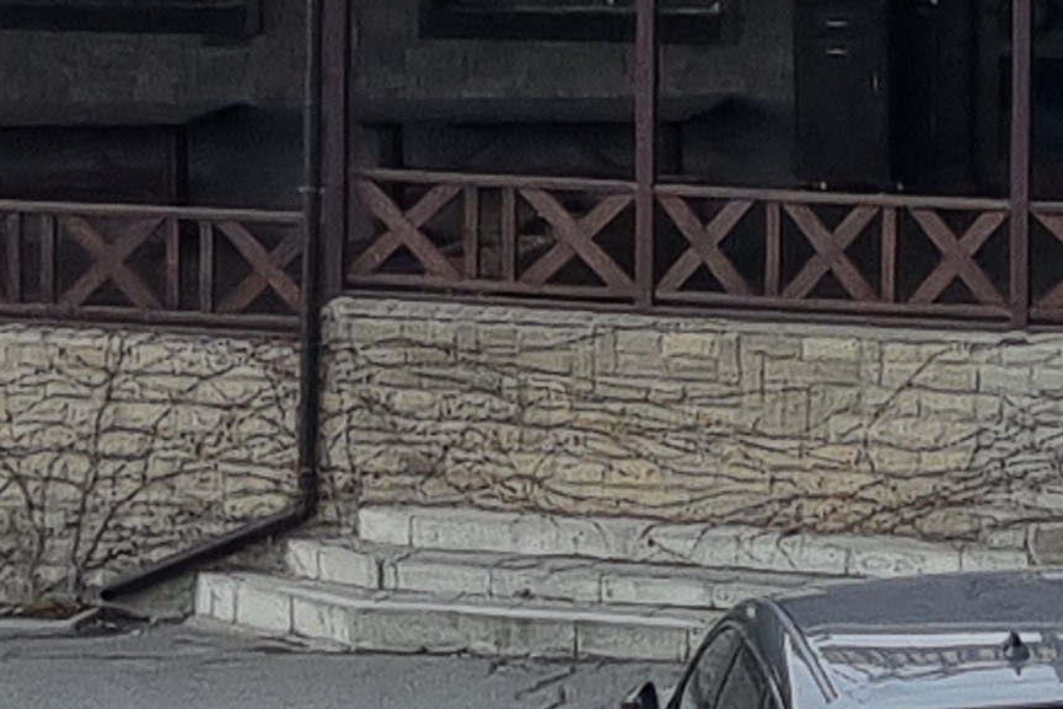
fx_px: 3721
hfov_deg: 16.3
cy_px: -356
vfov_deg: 10.5
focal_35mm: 126
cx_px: 552
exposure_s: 1/451
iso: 50
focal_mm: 5.4
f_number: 1.8
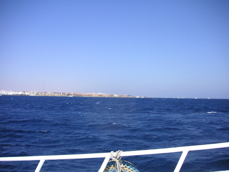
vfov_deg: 38.7
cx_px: 114
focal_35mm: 37
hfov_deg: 50.1
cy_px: 86
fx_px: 245
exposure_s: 1/180
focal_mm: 6.1
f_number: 6.7
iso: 50
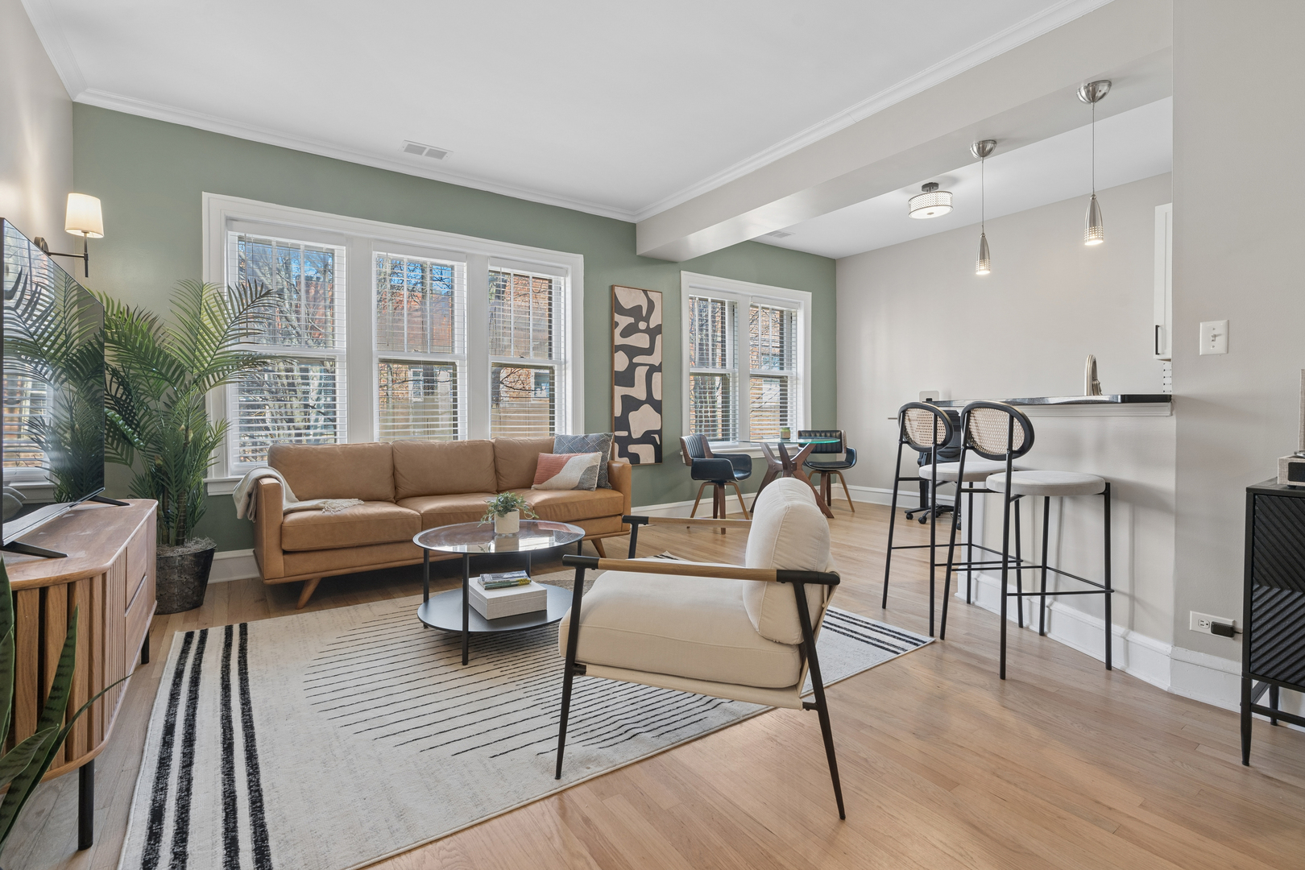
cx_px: 652
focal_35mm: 16
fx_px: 580
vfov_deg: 73.7
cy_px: 435
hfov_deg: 96.7
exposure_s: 1/13
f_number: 8
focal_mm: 16
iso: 400
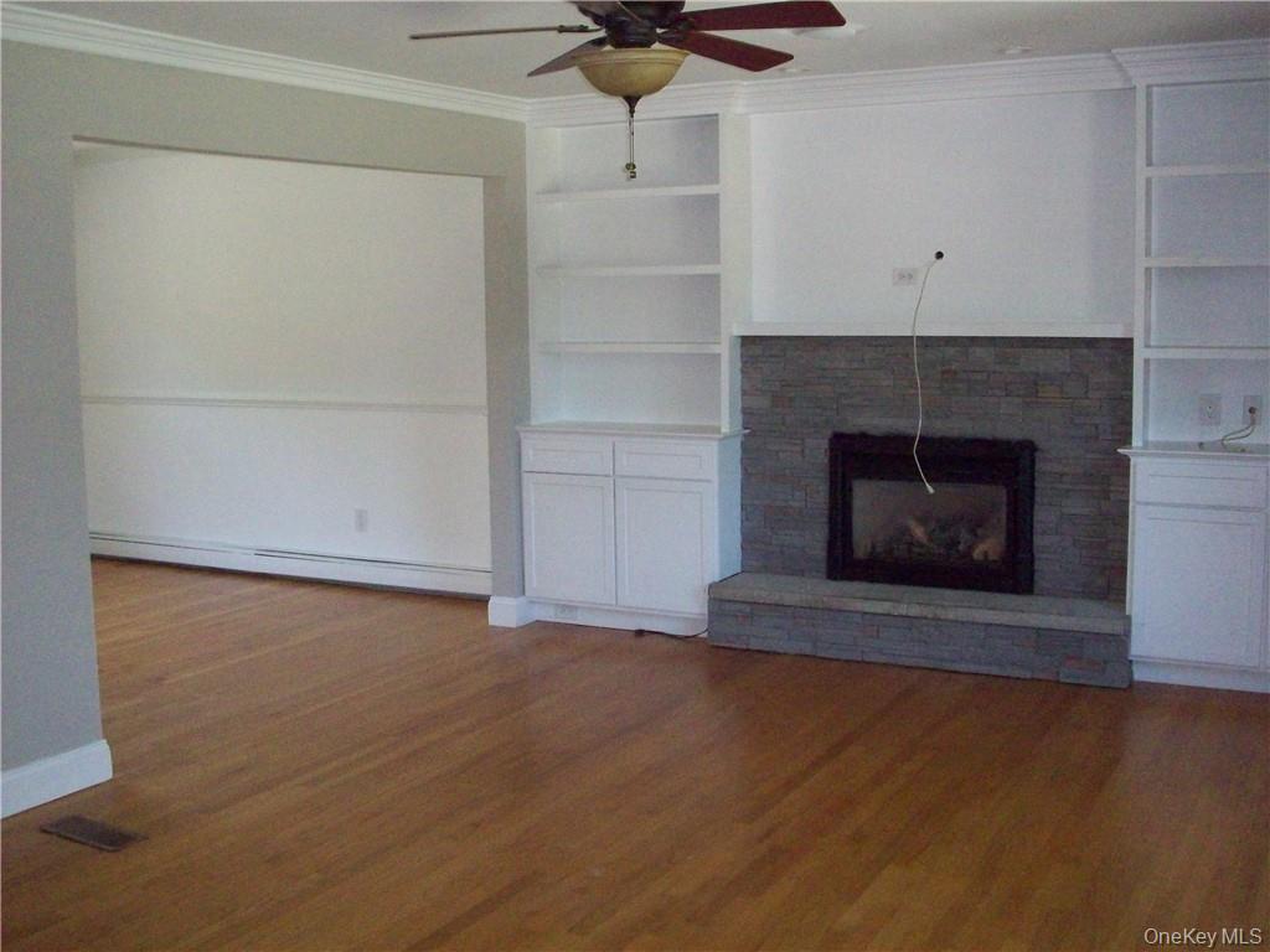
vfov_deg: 38.7
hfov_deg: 50.1
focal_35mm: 37
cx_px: 635
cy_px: 476
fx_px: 1357
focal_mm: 6.2
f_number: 2.8
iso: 400
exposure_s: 1/128
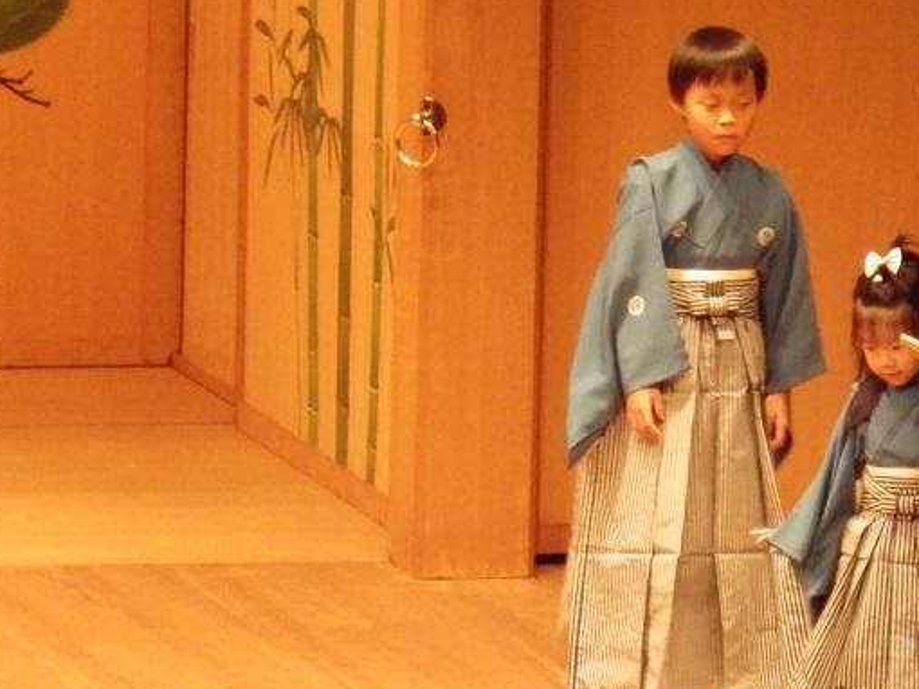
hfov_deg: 3.2
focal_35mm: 622
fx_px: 16505
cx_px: 787
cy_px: 408
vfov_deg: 2.4
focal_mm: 56.8
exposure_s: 1/50
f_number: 5.9
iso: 800
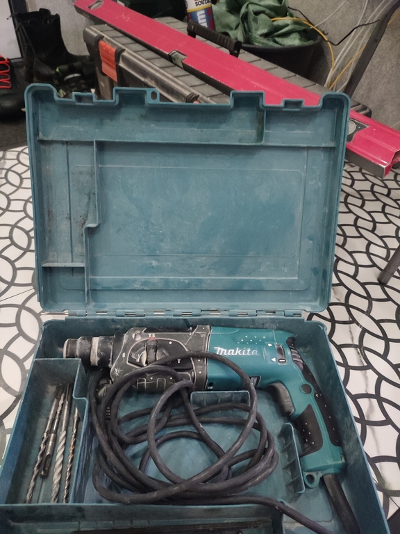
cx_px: 200
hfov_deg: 54.9
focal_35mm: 25
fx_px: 385
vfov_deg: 69.4
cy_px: 267
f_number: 1.9
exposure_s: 1/14
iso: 3509
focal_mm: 6.04
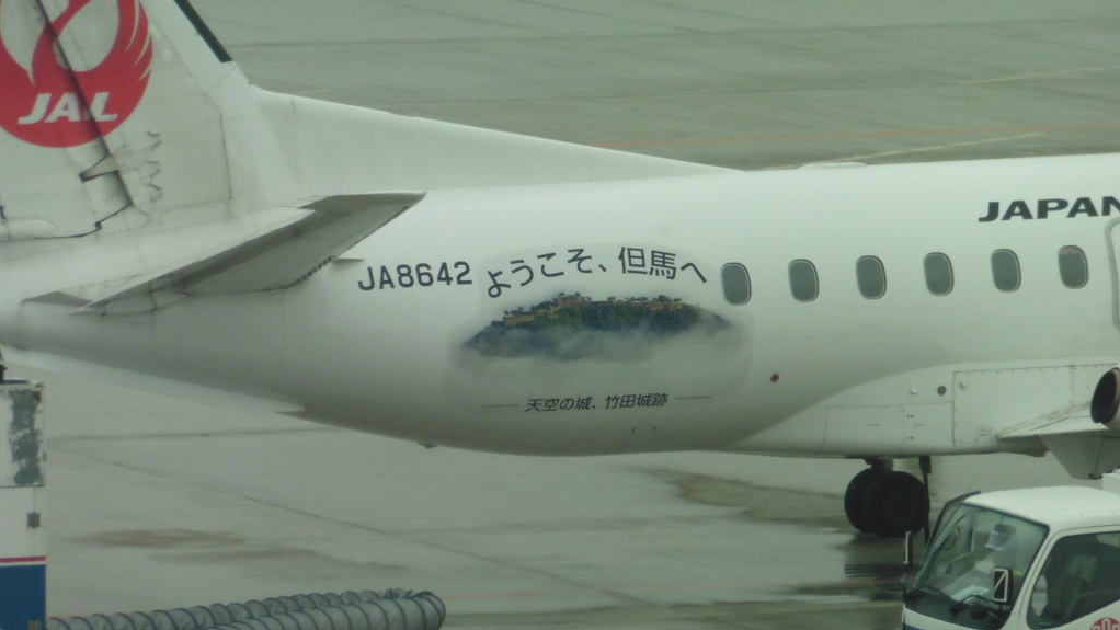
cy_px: 272
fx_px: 15563
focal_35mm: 524
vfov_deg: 2.3
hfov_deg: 4.1
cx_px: 560
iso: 400
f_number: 6.4
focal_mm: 86
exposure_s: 1/320
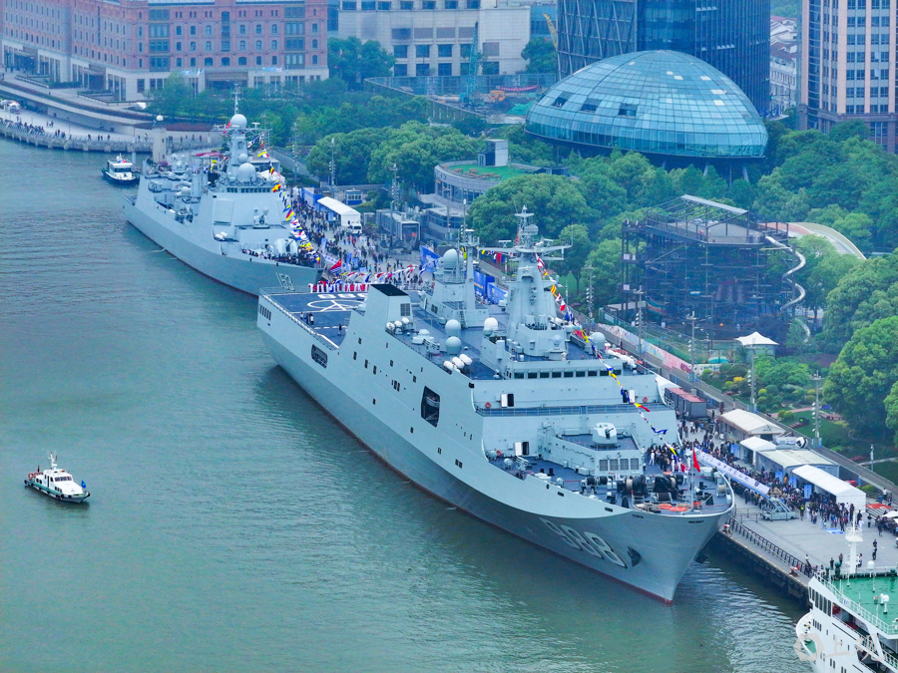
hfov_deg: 11.9
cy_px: 336
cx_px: 449
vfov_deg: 8.9
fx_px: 4306
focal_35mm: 166
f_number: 3.4
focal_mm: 30.71
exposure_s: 1/240
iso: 110
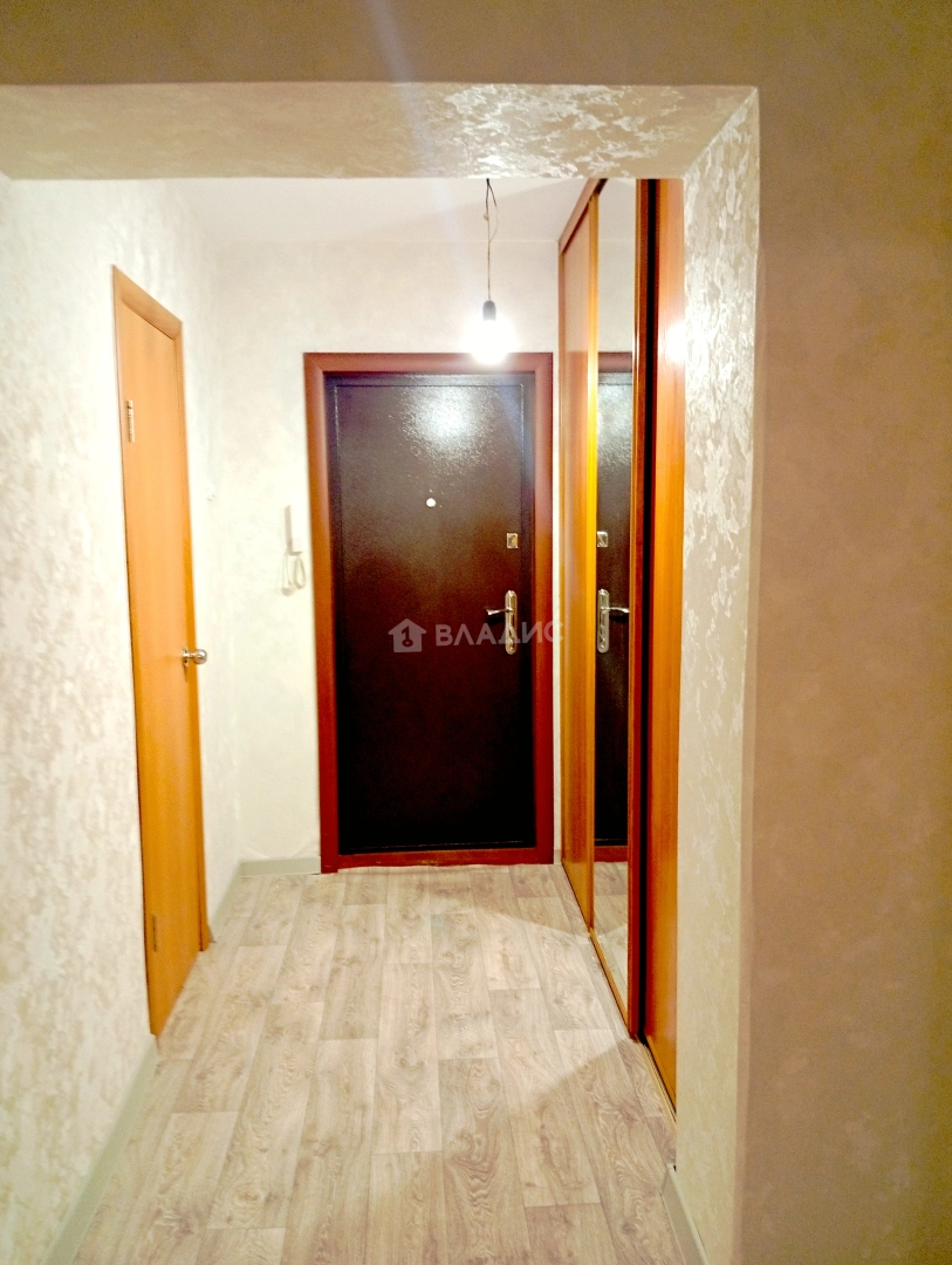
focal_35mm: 27
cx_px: 476
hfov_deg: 51.5
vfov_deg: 65.3
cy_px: 632
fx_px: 988
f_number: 1.8
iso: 661
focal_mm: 3.98
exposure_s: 1/25
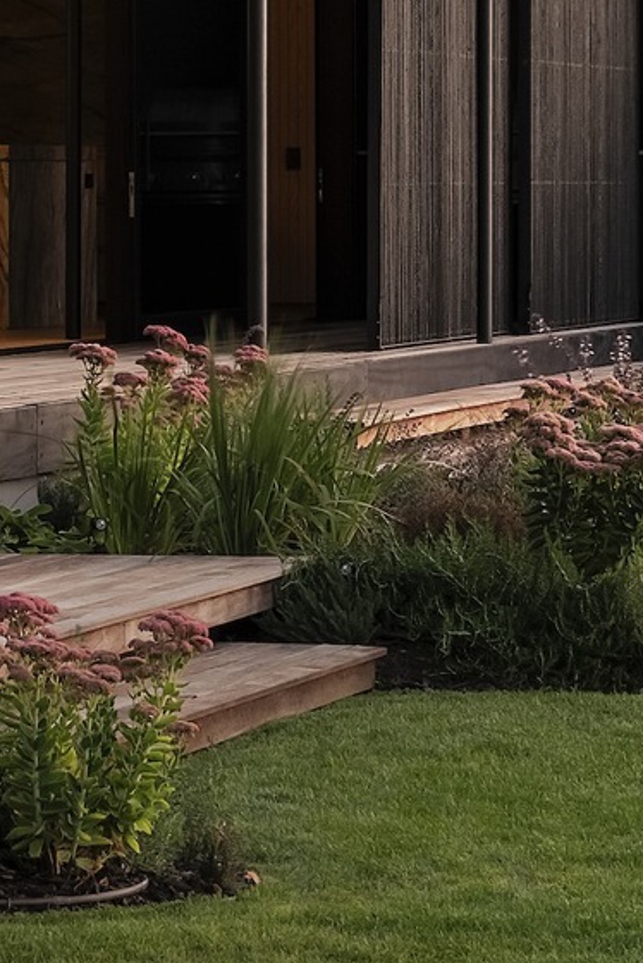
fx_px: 5860
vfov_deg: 9.3
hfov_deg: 6.2
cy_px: -208
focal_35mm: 219
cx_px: -193
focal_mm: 75
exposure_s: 3
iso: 400
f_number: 16
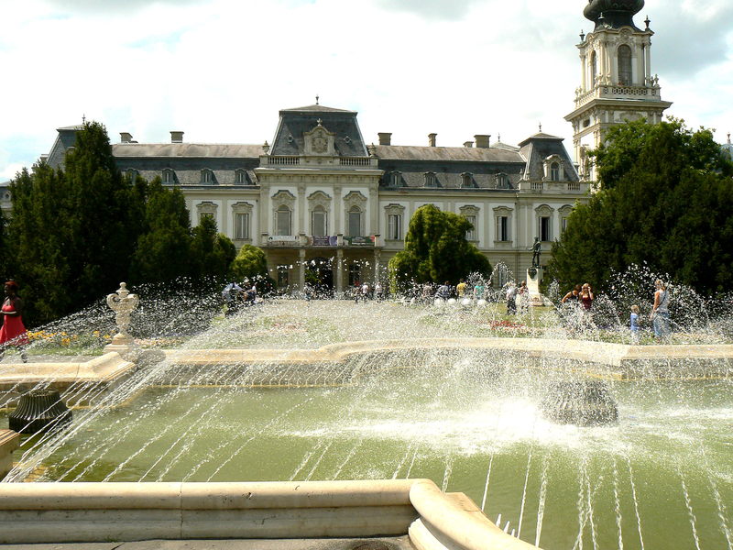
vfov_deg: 39.7
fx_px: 762
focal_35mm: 36
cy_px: 275
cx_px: 366
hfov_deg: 51.4
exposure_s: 1/400
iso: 80
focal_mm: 6
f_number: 8
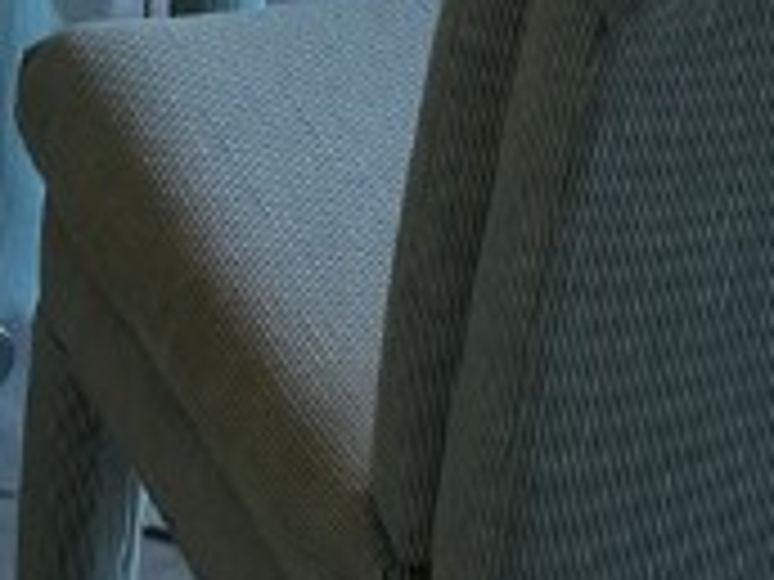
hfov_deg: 12.7
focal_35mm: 155
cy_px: -832
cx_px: 396
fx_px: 3466
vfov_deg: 8.7
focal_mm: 5.7
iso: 50
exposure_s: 1/170
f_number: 1.5
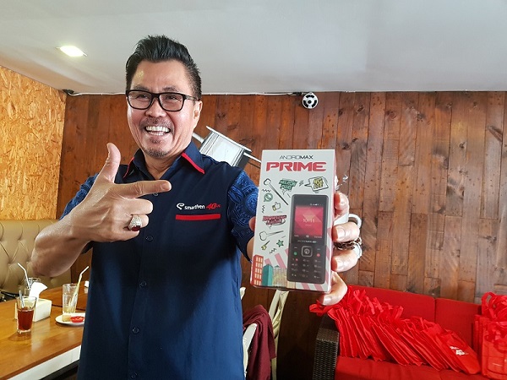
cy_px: 190
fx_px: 381
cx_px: 254
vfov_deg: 53.1
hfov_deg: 67.3
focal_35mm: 26
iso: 200
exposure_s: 1/15
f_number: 1.7
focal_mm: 4.2
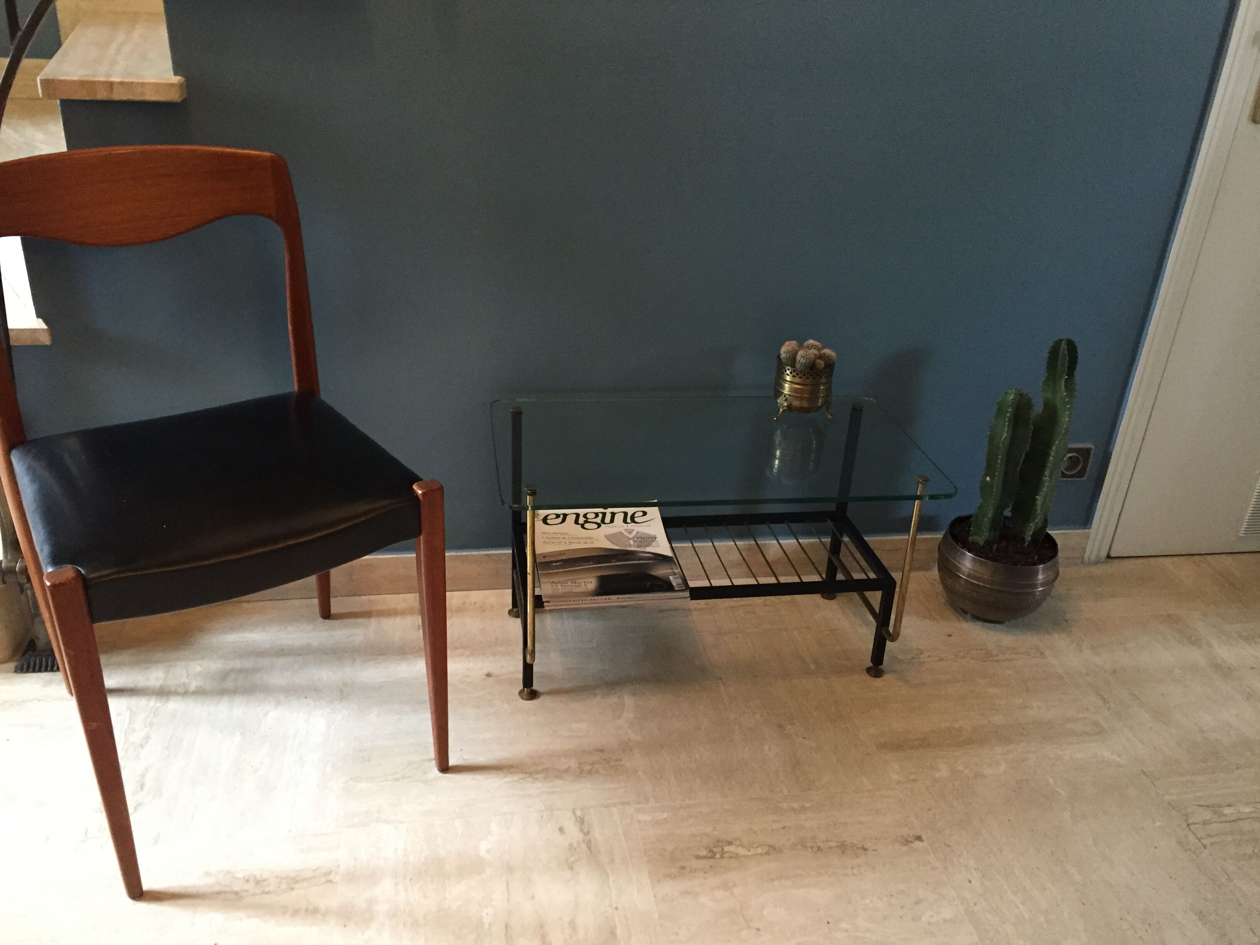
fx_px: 1056
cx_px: 630
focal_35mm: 29
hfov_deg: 61.7
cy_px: 472
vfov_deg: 48.2
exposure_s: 1/33
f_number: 2.2
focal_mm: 4.15
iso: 320
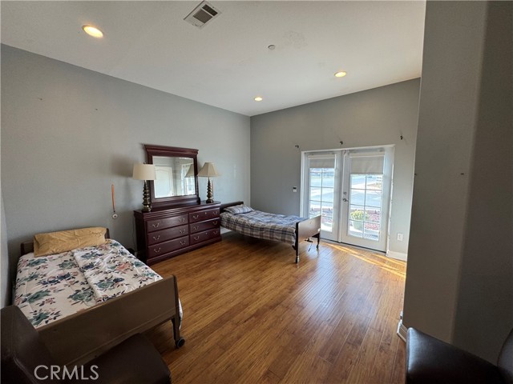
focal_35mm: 14
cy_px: 192
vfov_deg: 85.7
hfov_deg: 102.1
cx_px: 256
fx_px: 207
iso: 80
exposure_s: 1/120
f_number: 2.2
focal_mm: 2.22
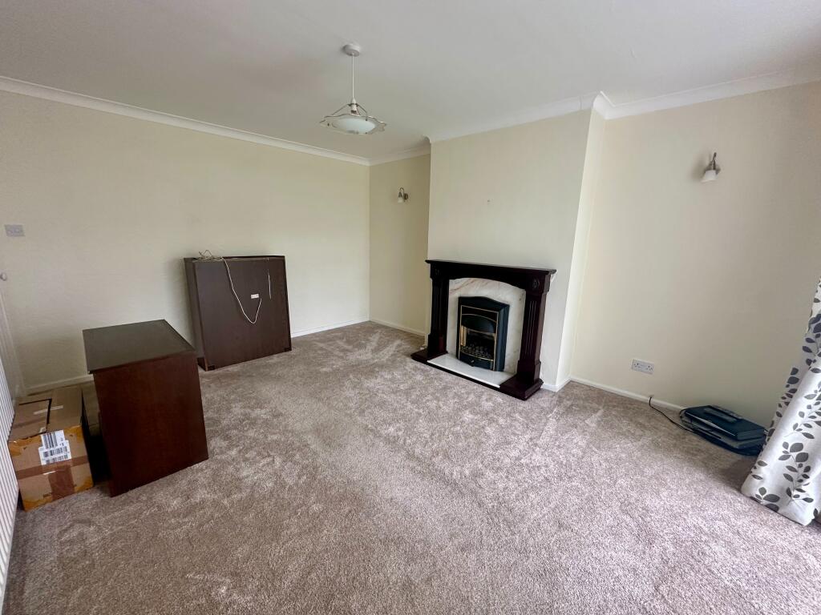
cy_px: 308
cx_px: 410
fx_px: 332
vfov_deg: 85.7
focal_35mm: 14
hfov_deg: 102.1
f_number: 2.2
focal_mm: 2.22
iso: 200
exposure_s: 1/99
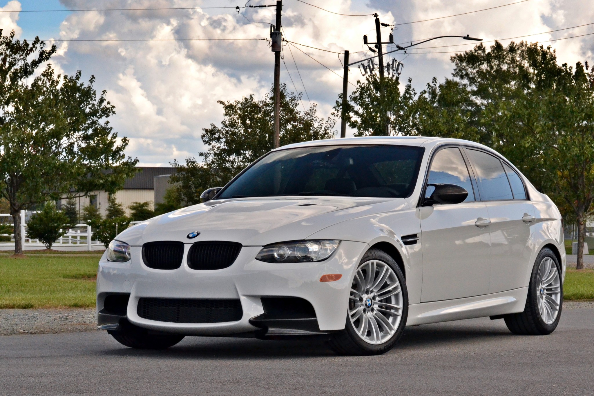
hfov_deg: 27.0
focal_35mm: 75
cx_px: 297
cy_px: 198
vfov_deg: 18.2
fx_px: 1238
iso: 1600
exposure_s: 1/640
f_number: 13
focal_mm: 50
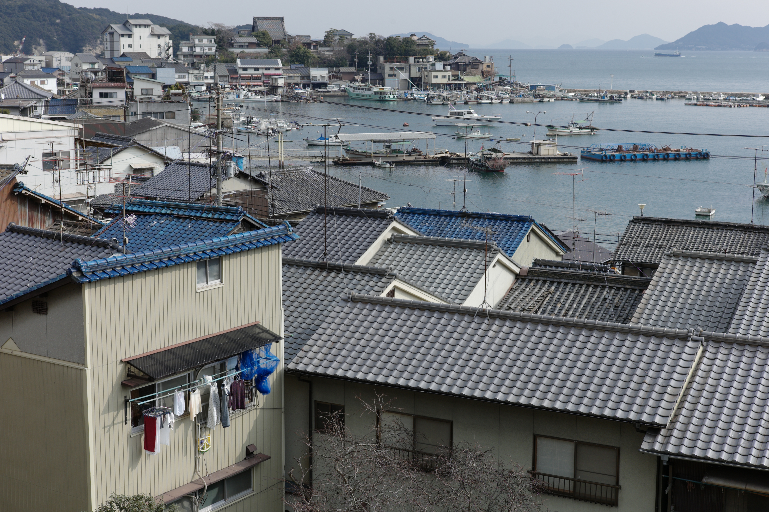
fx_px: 1175
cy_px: 247
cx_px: 385
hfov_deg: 36.2
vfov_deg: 24.6
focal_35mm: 55
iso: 160
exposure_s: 1/500
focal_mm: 50
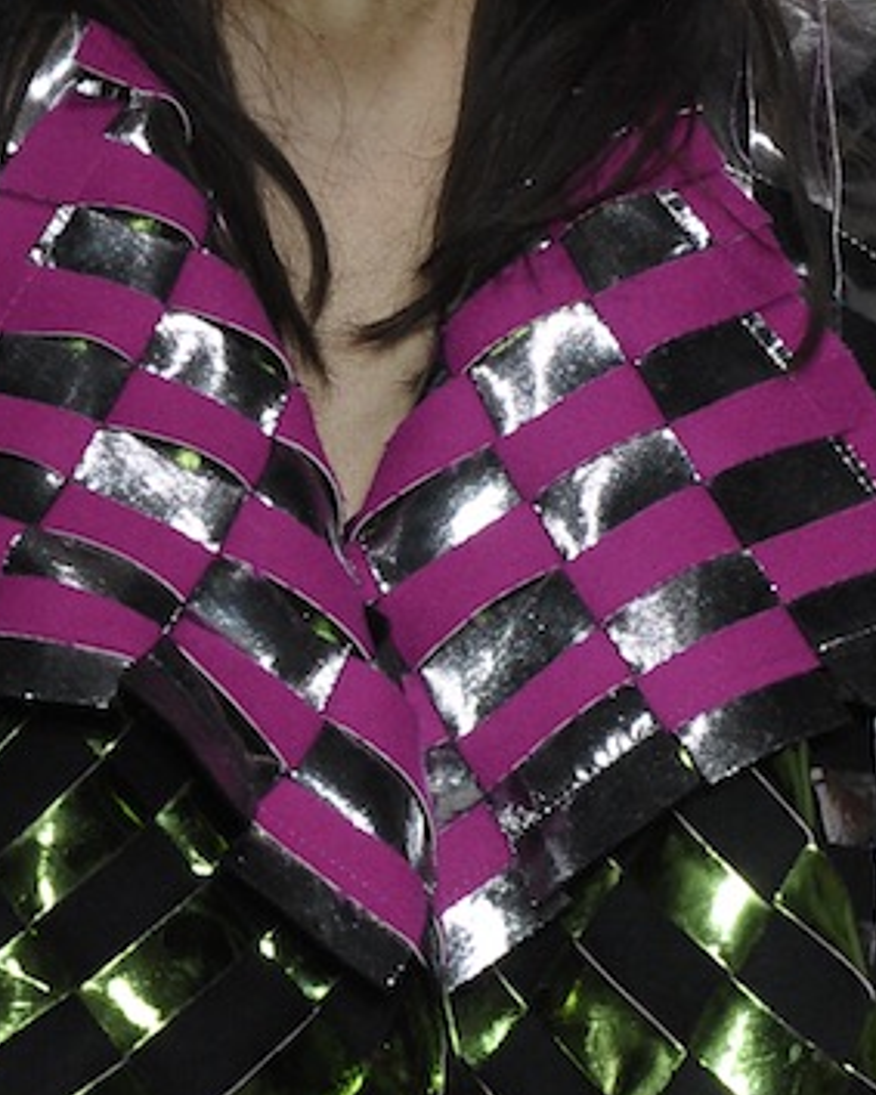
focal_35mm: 797
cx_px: 464
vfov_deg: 2.4
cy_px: 732
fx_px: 25840
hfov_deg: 1.9
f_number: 5
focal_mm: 200
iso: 1000
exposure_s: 1/500
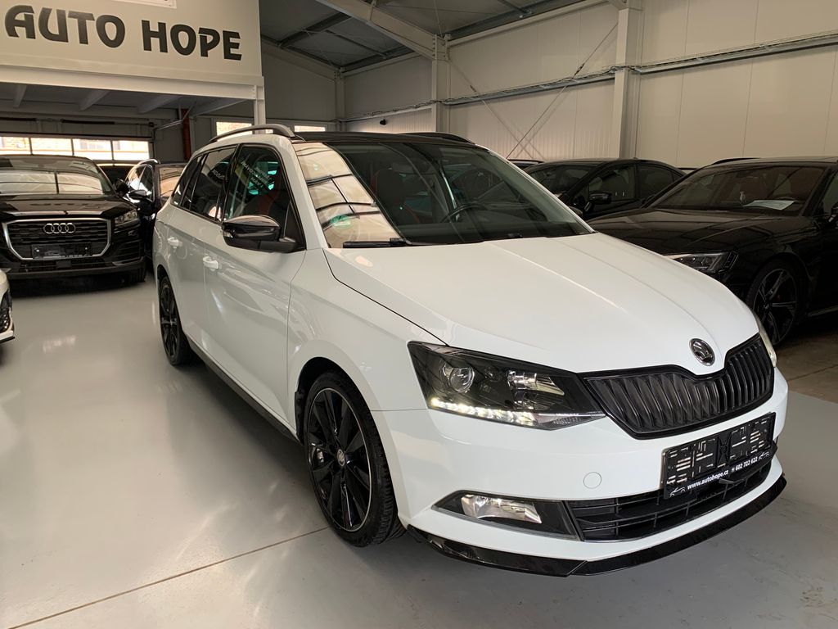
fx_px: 629
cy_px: 314
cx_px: 419
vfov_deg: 53.1
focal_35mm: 26
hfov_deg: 67.3
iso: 80
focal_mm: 4.25
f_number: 1.8
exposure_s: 1/121
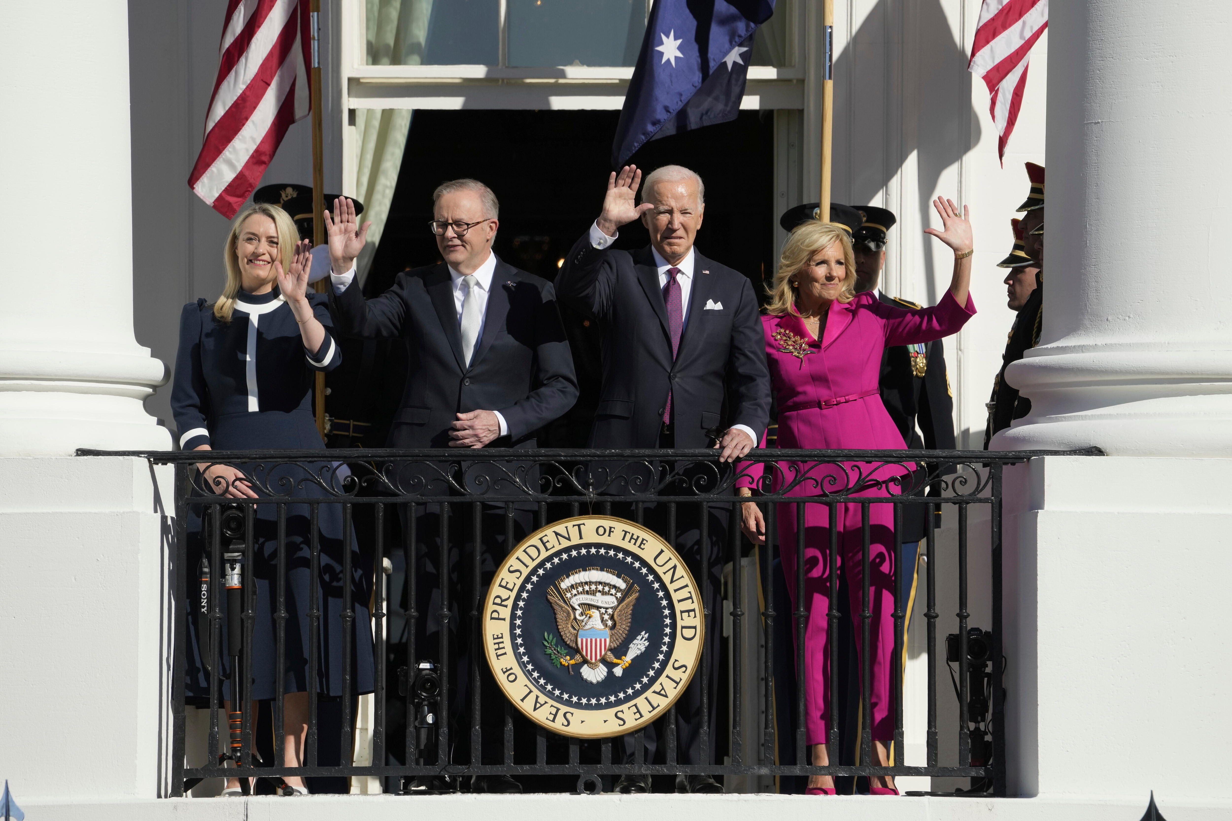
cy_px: 410
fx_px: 20531
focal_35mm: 600
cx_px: 616
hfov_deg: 3.4
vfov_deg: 2.3
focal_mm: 600
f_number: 11
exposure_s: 1/1250
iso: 500
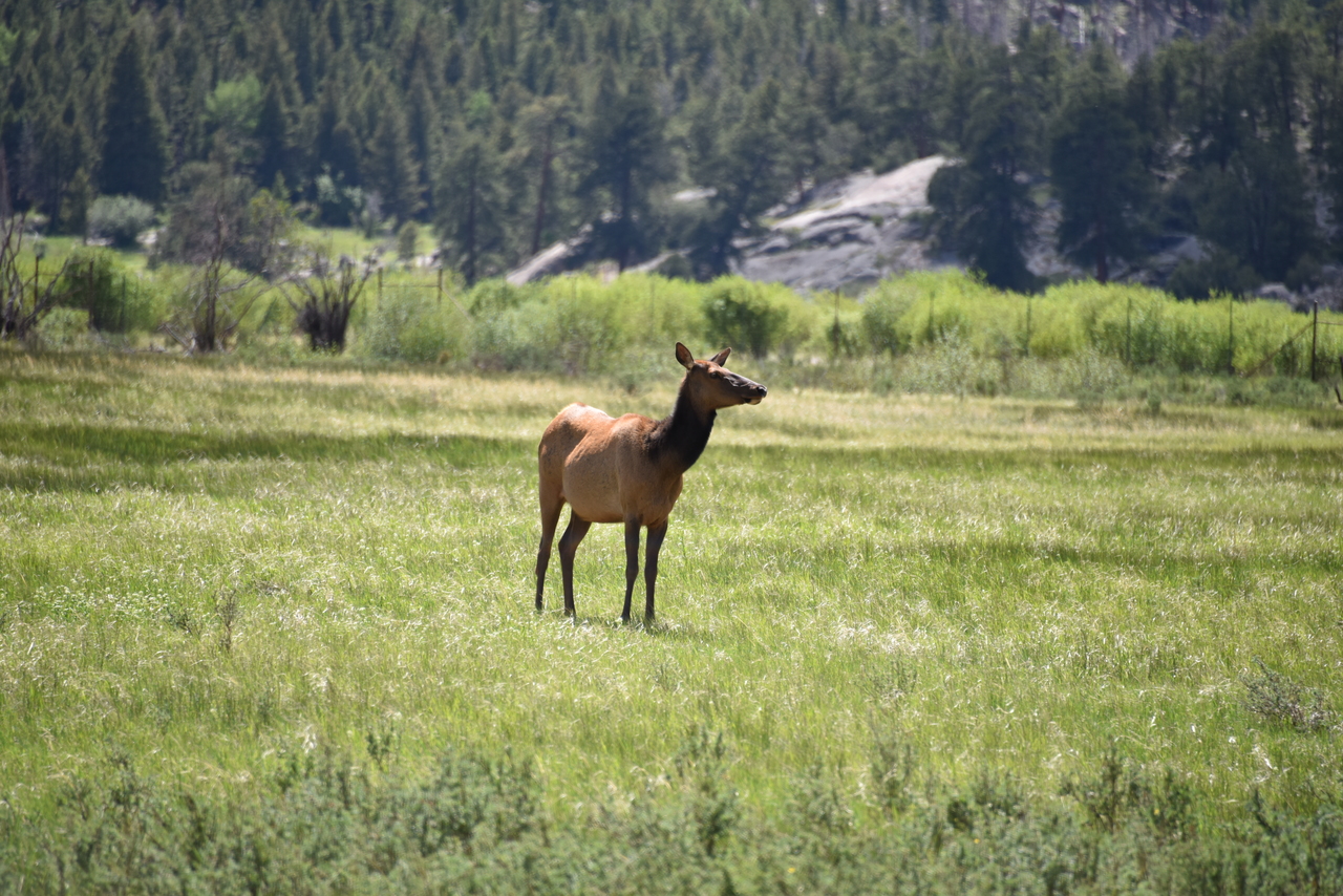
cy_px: 448
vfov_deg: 4.6
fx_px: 11193
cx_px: 672
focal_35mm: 300
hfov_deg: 6.9
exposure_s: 1/640
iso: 320
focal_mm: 300
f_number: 5.6
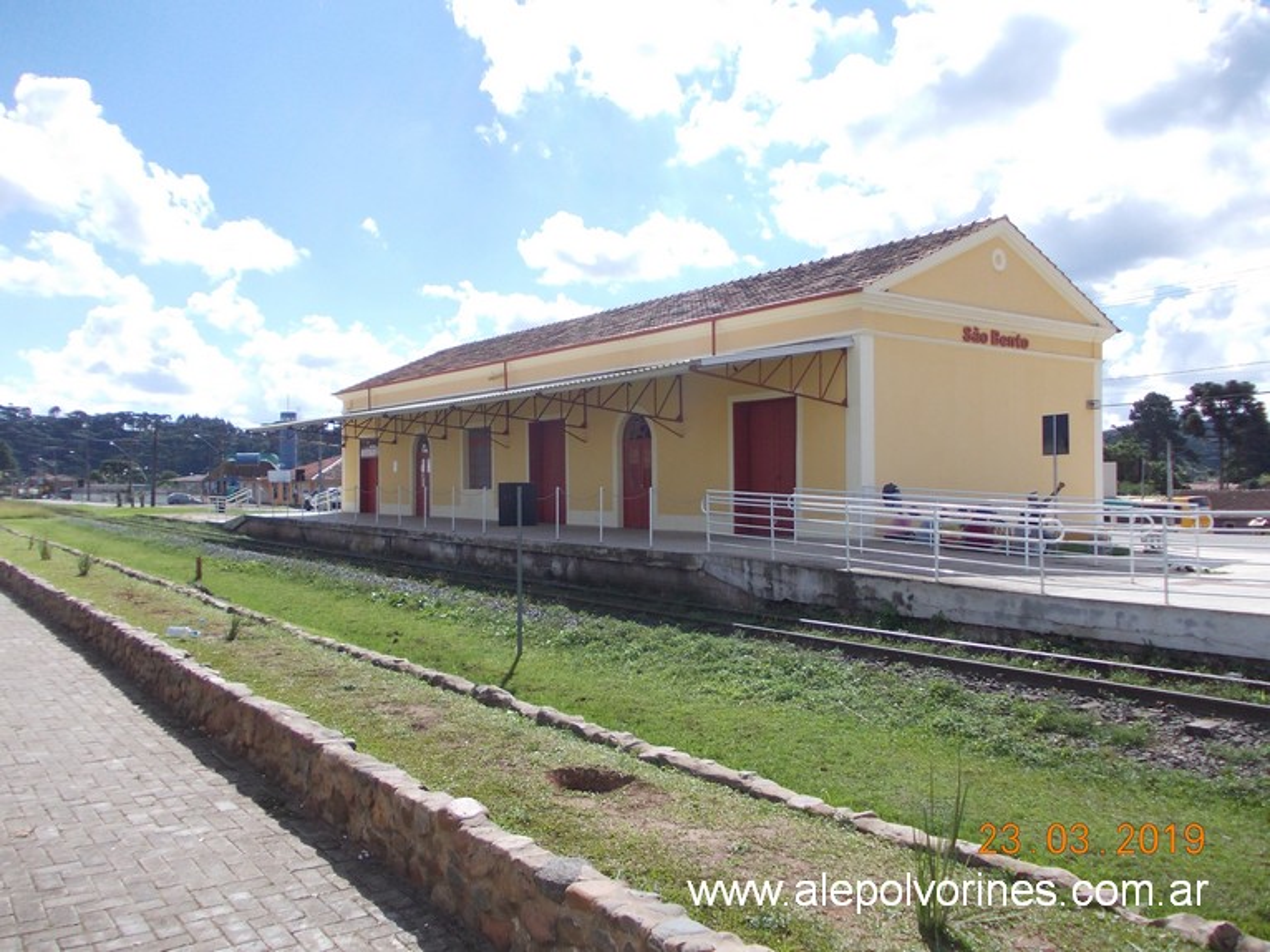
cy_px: 476
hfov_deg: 63.5
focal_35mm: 28
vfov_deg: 49.7
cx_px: 635
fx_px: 1027
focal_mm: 4
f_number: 5.4
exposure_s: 1/320
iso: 80
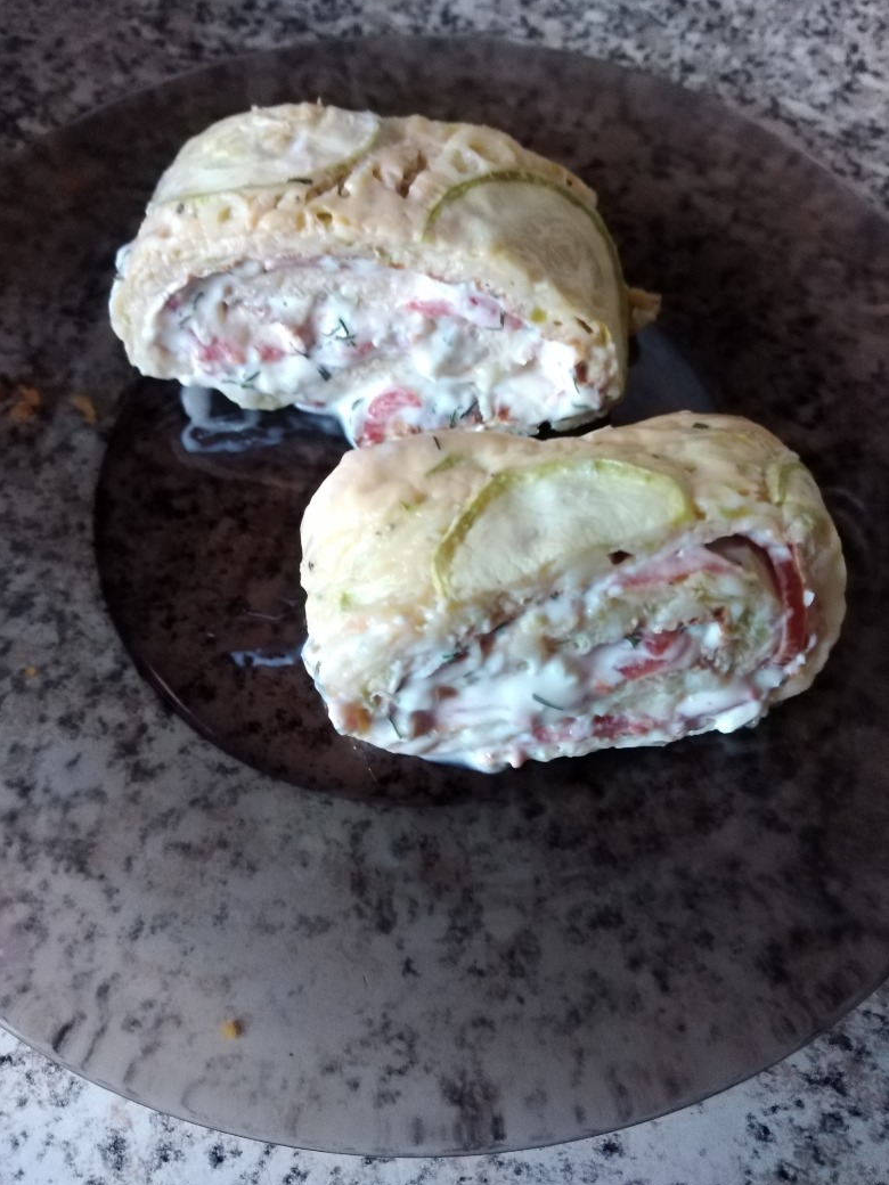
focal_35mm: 27
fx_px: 925
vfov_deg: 65.3
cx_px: 441
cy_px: 574
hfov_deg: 51.4
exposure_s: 1/25
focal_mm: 3.6
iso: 867
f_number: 1.8
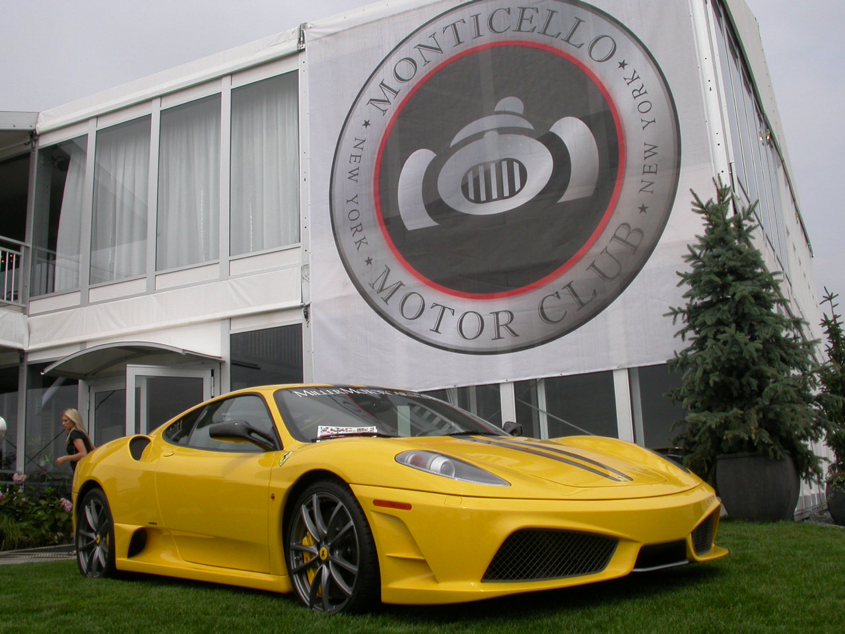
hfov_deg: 49.0
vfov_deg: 37.7
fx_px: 928
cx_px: 422
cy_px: 317
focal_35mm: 38
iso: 100
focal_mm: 7.85
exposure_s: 1/506
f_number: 7.5
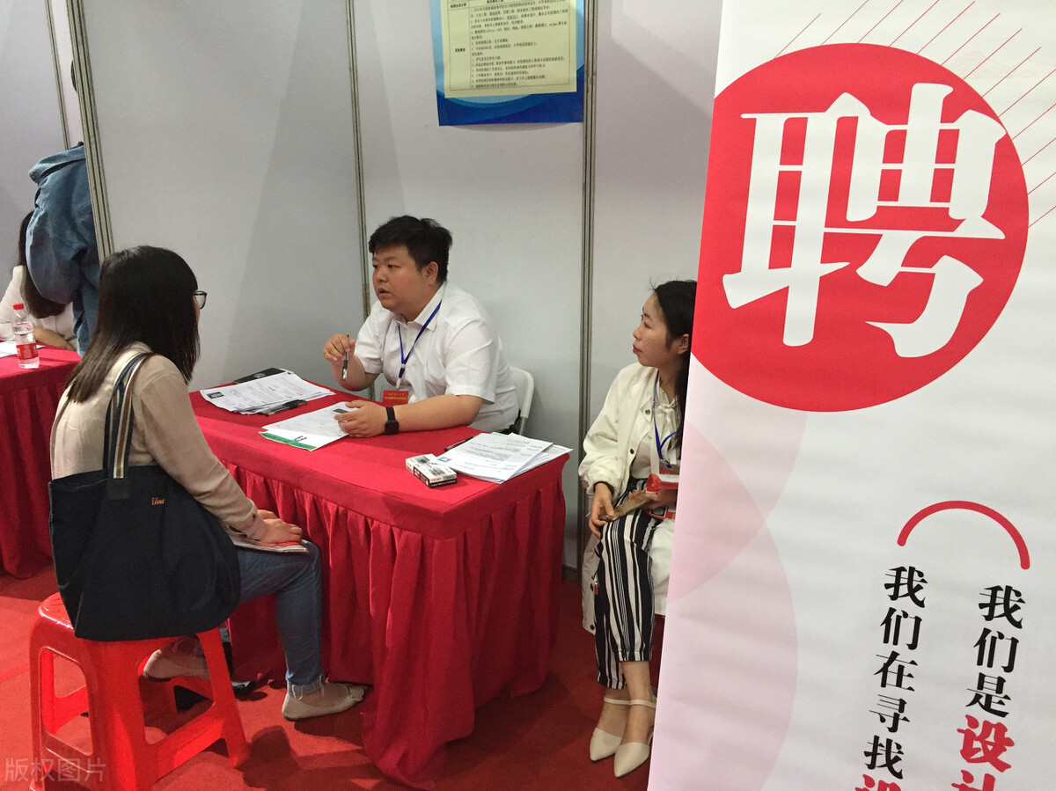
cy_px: 396
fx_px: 884
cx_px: 528
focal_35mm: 29
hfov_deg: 61.7
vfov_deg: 48.2
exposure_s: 1/33
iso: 200
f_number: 2.2
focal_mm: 4.15
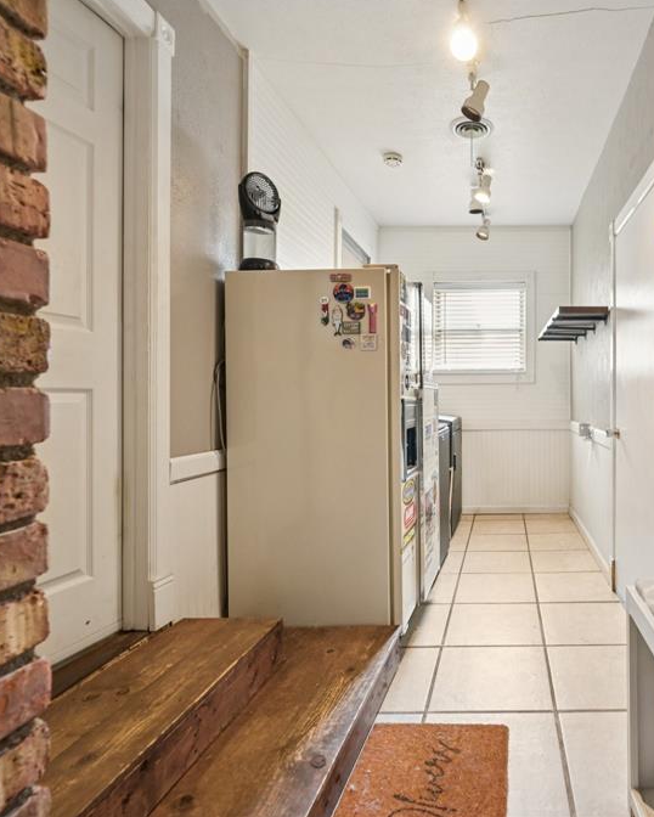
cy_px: 405
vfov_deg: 80.4
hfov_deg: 63.1
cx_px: 511
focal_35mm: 20
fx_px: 484
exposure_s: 1/1.67
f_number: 9
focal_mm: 14
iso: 250
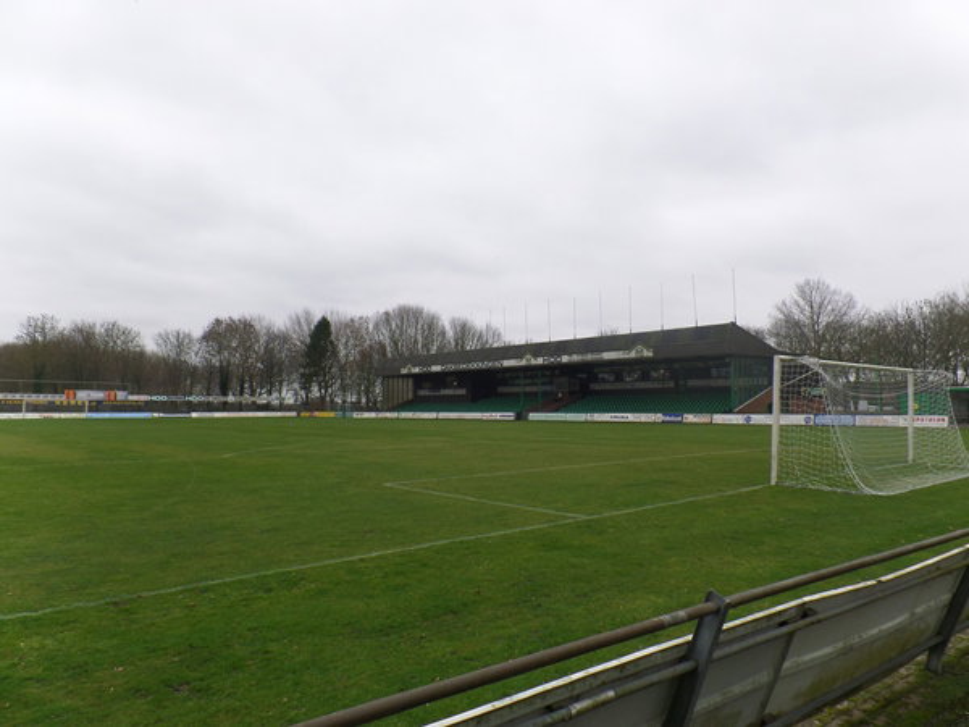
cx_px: 484
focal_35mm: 23
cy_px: 364
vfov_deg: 58.9
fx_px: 644
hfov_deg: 73.9
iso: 100
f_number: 3.5
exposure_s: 1/180
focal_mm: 4.1
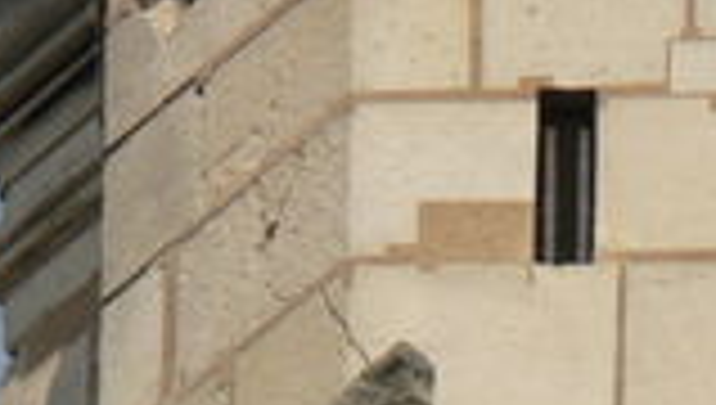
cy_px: 711
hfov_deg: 1.5
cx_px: 612
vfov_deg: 0.9
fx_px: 26753
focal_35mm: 1407
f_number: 5.6
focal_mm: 72
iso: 64
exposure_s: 1/500
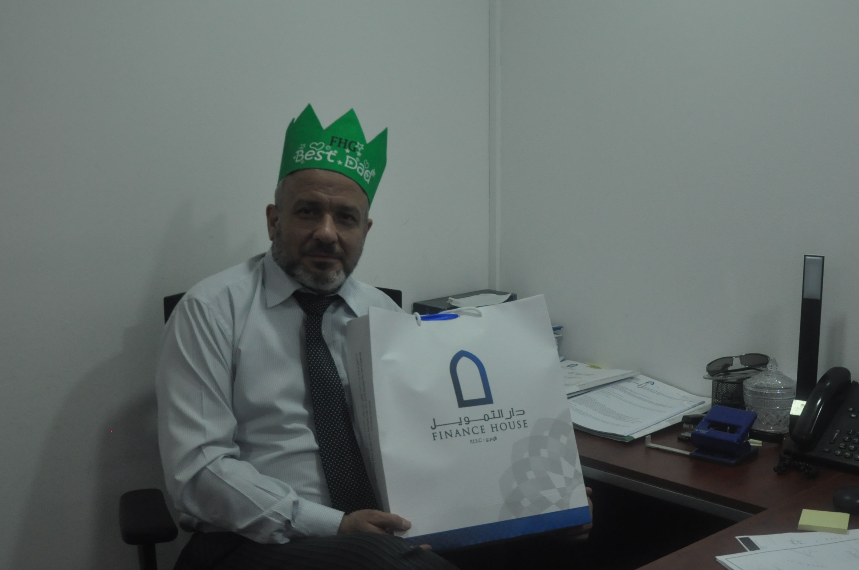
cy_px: 303
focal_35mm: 41
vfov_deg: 32.5
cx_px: 499
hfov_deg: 47.3
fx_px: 977
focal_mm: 18
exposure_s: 1/125
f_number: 3.5
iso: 800
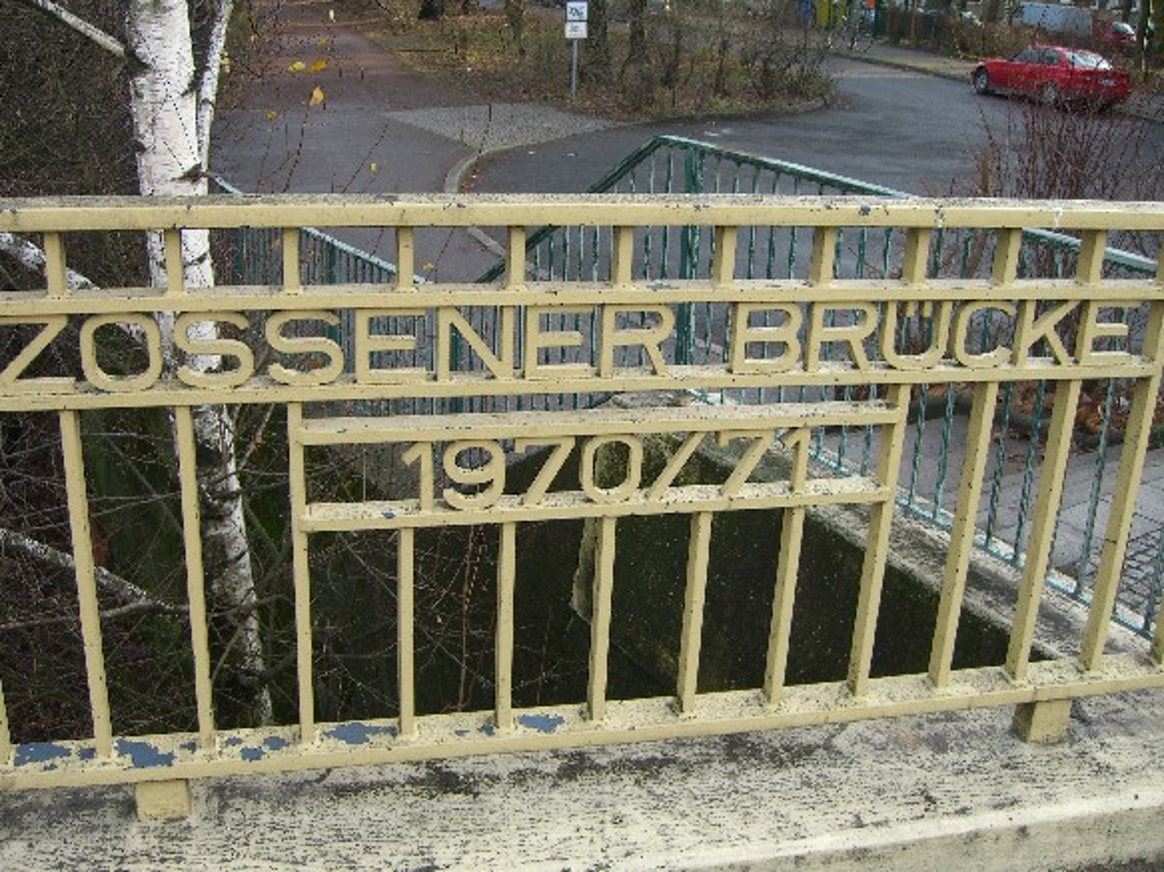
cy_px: 436
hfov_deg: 49.0
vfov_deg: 37.7
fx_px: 1278
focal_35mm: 38
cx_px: 582
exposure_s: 1/125
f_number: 2.8
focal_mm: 7.9
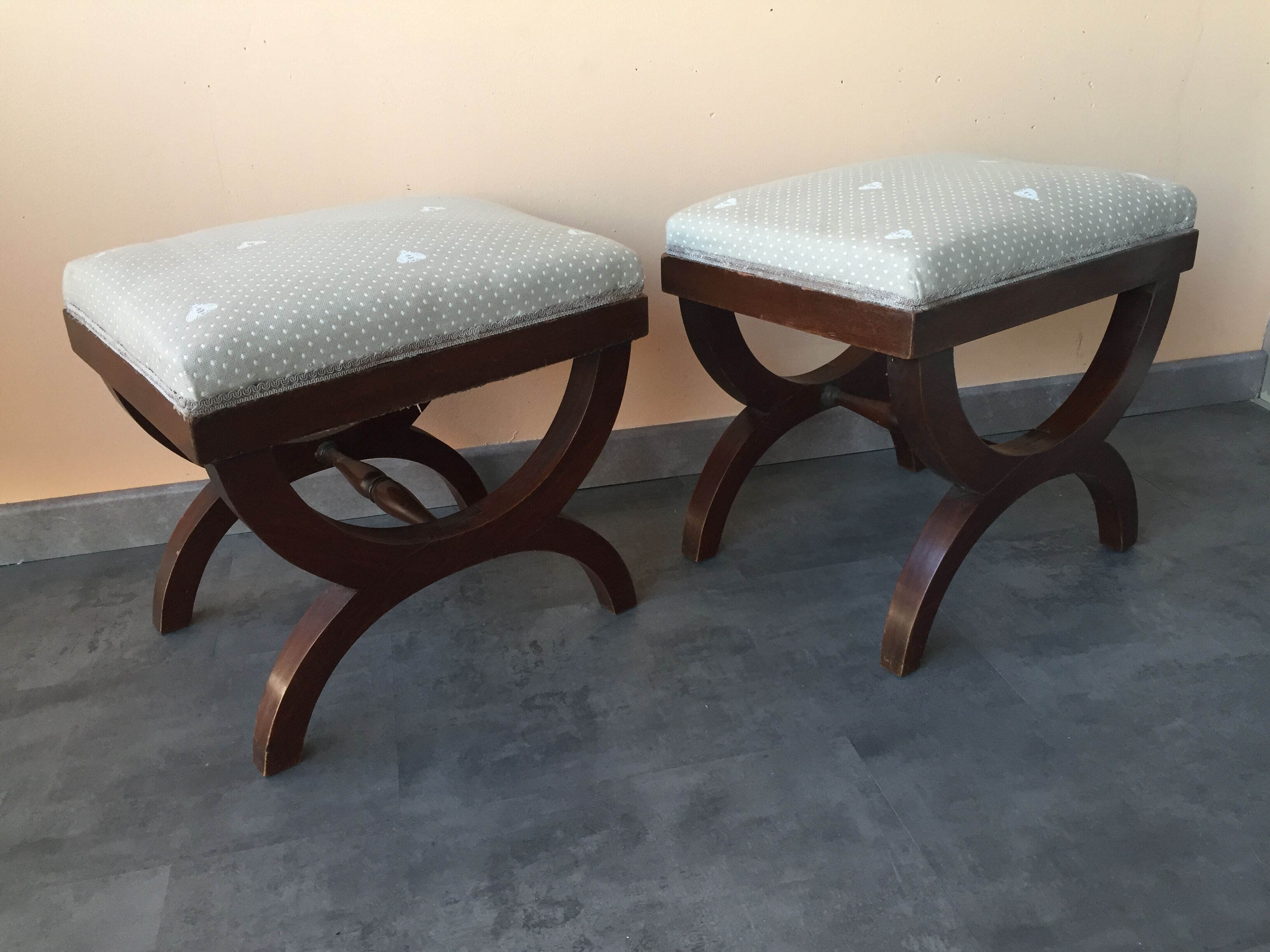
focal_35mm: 29
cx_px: 635
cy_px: 476
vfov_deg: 48.2
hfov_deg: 61.7
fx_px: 1064
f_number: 2.2
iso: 100
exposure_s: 1/33
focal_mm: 4.15
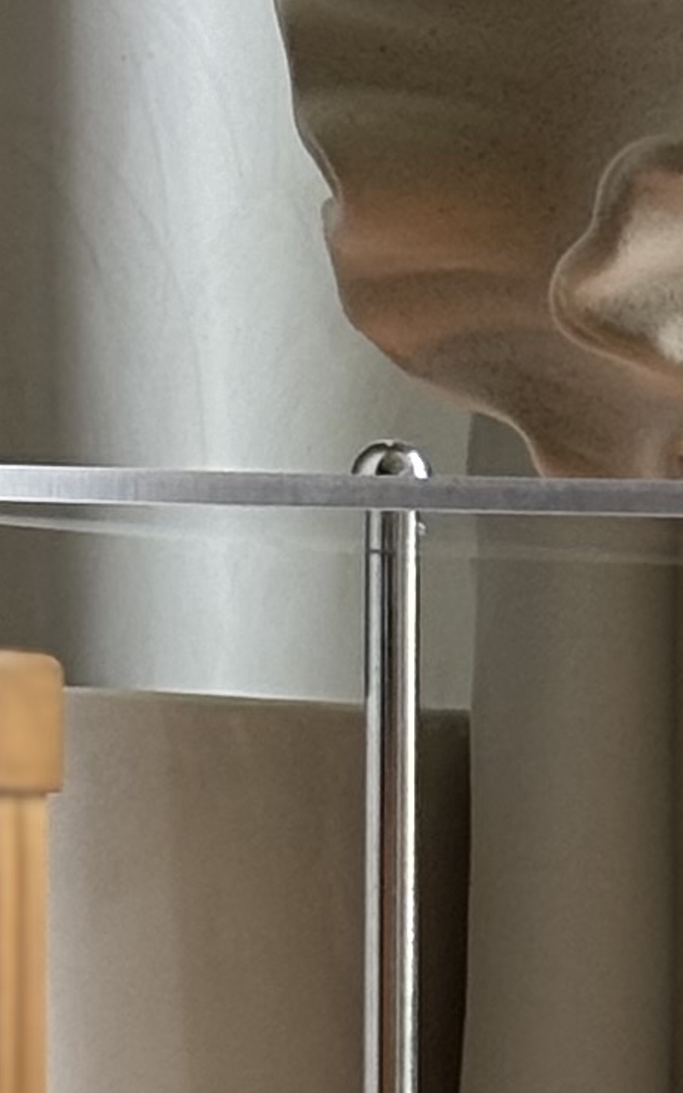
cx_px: 1666
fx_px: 8994
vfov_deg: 6.8
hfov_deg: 4.3
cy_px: 1798
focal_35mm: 302
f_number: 1.6
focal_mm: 5.96
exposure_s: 1/60
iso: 64
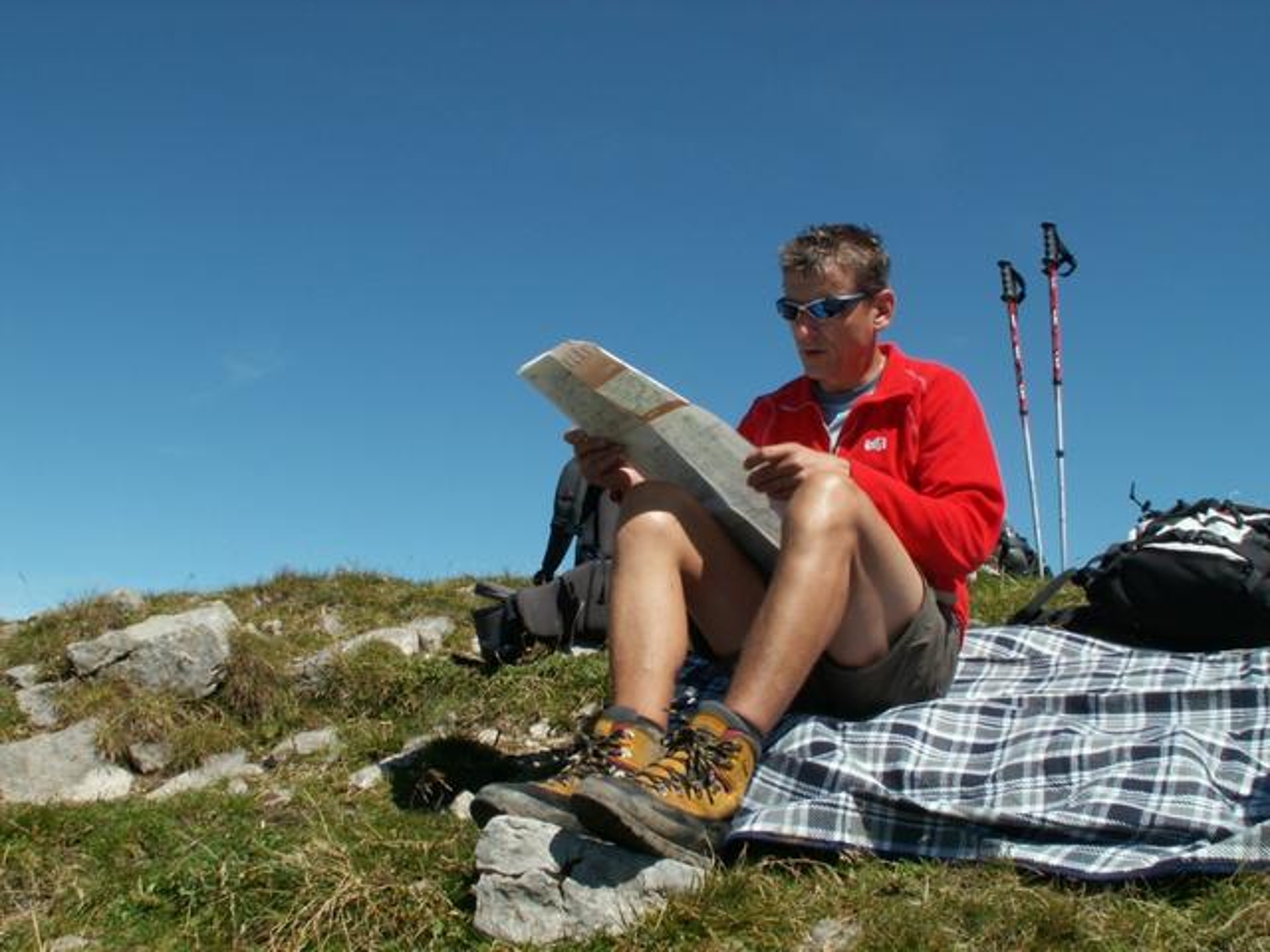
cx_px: 635
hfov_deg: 52.6
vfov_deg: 40.7
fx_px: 1284
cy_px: 476
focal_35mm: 35
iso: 50
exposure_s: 1/160
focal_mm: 5.86
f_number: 8
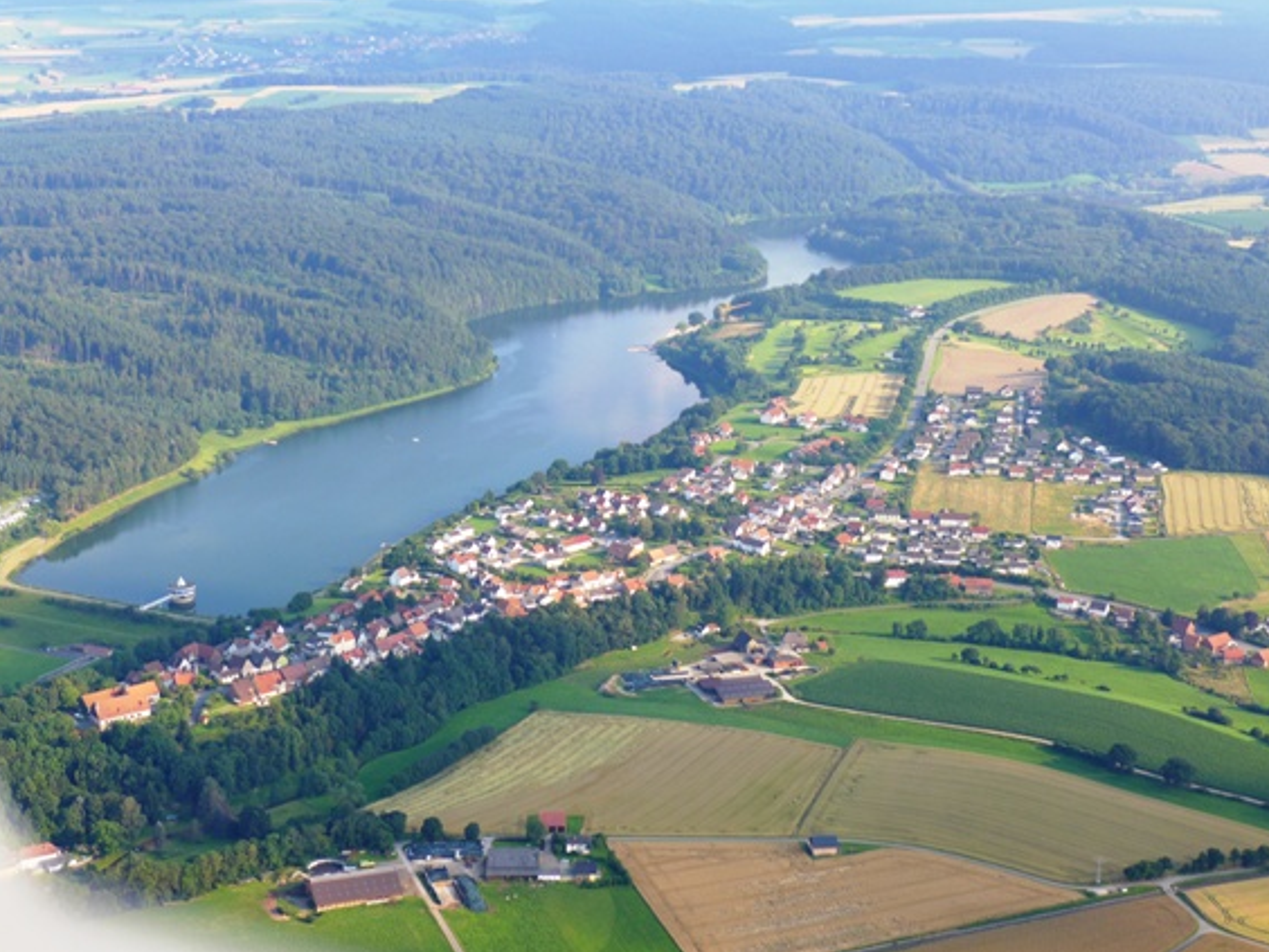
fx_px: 2200
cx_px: 682
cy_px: 476
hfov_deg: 32.2
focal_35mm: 60
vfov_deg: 24.4
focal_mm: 10.8
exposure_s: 1/100
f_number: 2
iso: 80
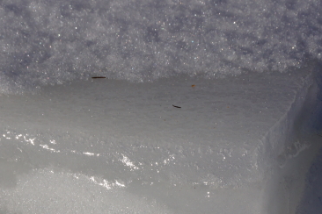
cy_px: 206
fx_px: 2200
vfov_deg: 5.6
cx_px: 150
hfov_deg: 8.4
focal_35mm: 246
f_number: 13
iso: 100
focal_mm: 60
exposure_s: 1/200
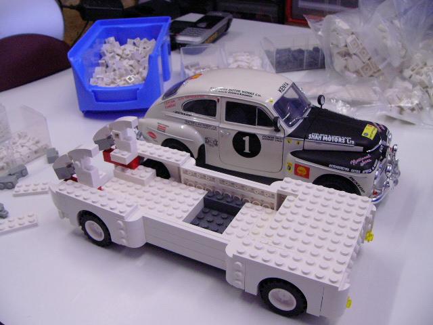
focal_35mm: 36
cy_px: 162
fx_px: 450
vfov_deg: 39.7
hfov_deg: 51.4
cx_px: 216
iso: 200
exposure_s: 1/50
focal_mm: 6
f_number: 2.8
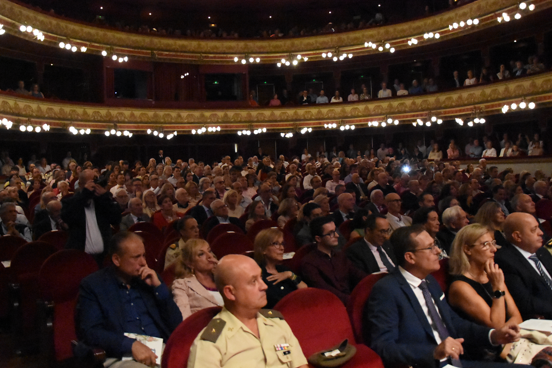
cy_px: 187
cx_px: 270
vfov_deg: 41.1
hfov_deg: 58.7
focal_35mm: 32
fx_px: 491
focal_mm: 18
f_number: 3.5
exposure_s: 1/200
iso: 18000
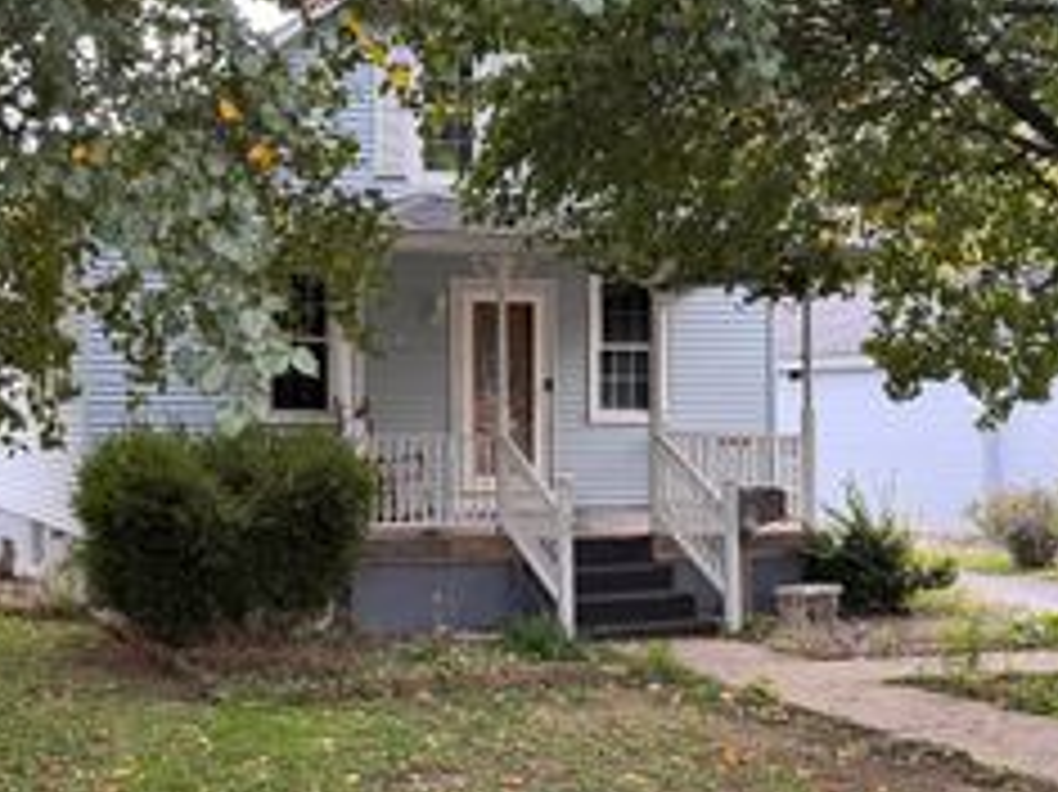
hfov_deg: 36.6
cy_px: 376
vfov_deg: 28.5
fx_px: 1558
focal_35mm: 51
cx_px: 261
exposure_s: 1/121
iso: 80
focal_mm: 6.76
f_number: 1.78
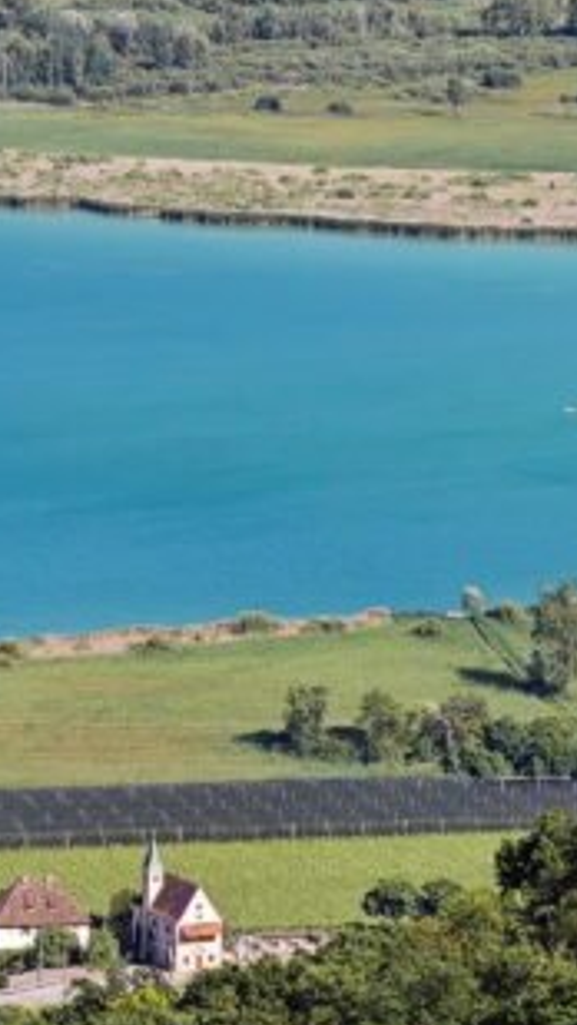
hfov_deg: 4.4
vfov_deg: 7.9
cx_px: -454
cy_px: -252
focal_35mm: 271
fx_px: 7365
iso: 50
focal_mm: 12.28
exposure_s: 1/2247
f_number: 1.8
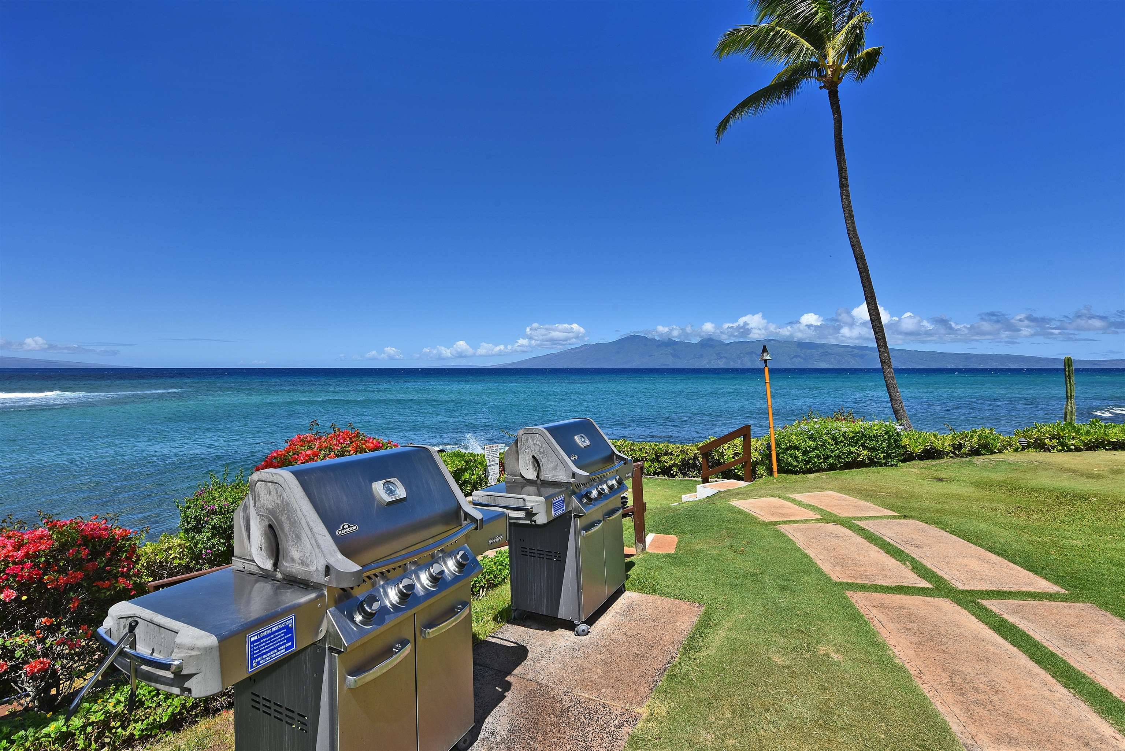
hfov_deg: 96.7
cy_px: 376
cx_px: 562
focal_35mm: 16
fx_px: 500
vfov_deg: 73.8
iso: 100
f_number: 14
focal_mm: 16
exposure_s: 1/200
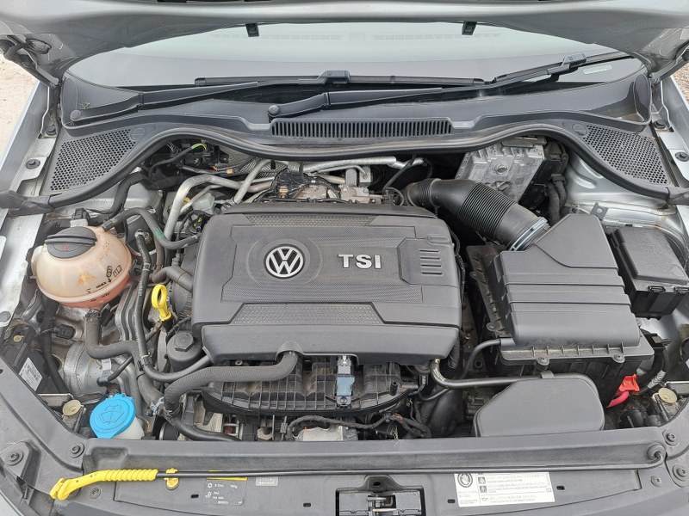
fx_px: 478
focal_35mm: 24
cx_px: 344
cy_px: 258
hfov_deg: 71.6
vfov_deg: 56.8
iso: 50
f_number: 1.8
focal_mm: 5.23
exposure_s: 1/50
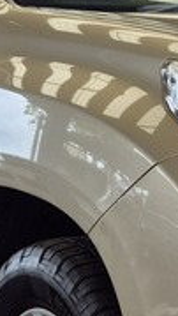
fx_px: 1197
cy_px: 132
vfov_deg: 15.0
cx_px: 275
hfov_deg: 8.3
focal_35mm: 143
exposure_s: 1/258
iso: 25
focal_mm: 5.4
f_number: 1.8
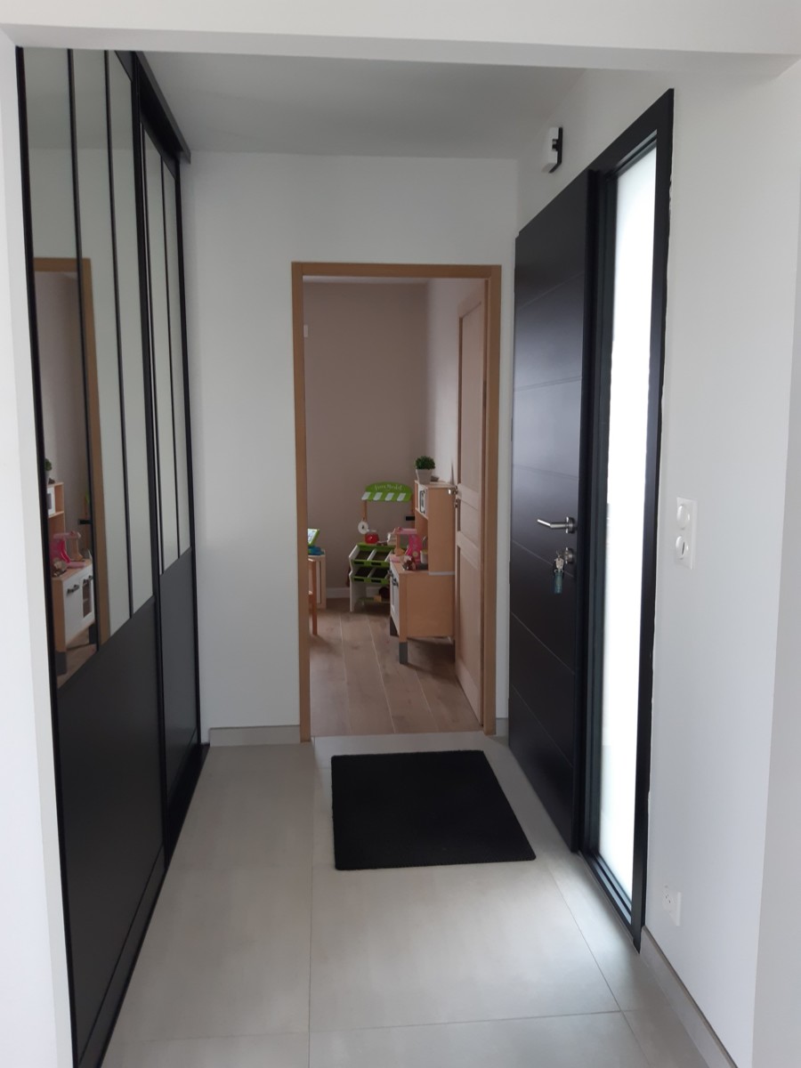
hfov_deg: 53.1
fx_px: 802
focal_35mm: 26
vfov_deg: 67.3
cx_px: 400
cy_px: 534
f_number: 1.7
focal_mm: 3.92
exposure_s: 1/50
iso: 125
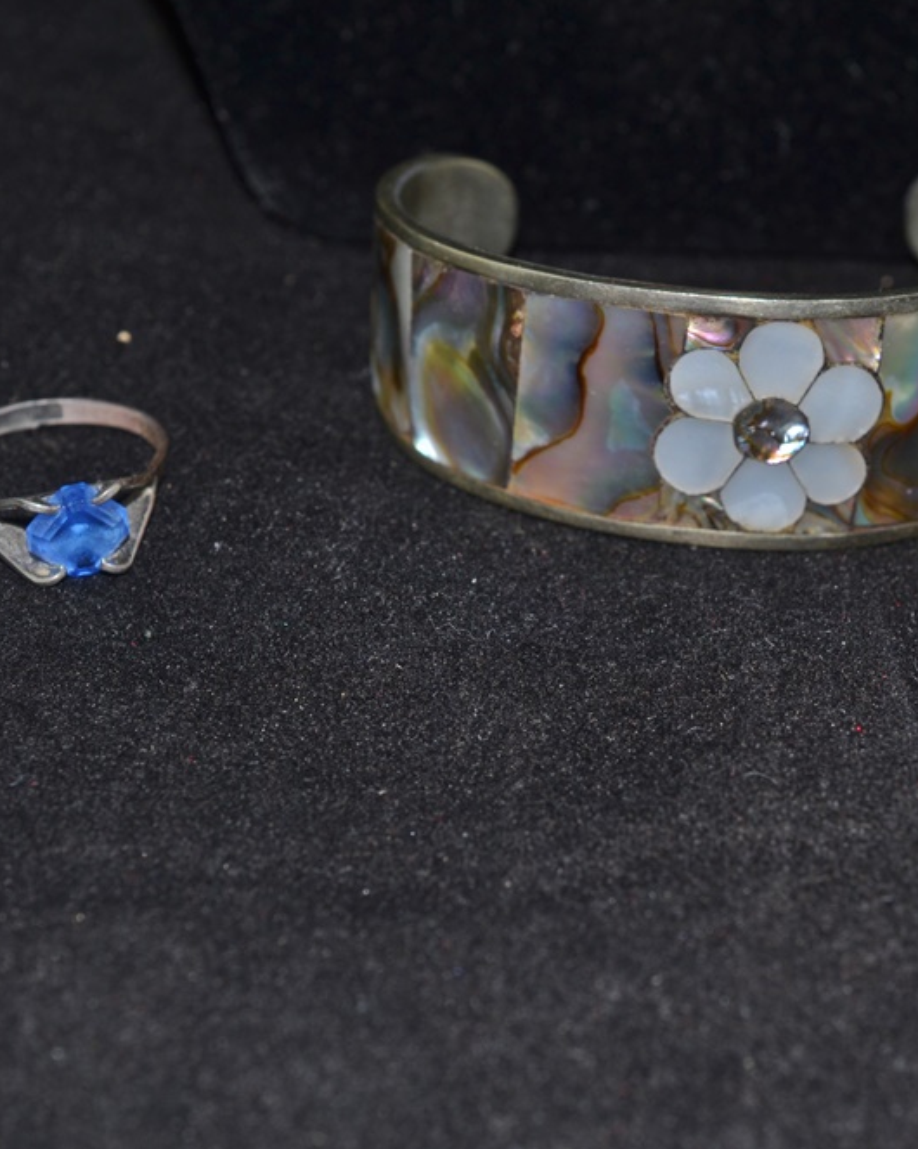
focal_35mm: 85
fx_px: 2888
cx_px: 625
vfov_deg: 22.5
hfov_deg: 18.0
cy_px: 574
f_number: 8
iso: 100
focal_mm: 40
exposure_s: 1/60
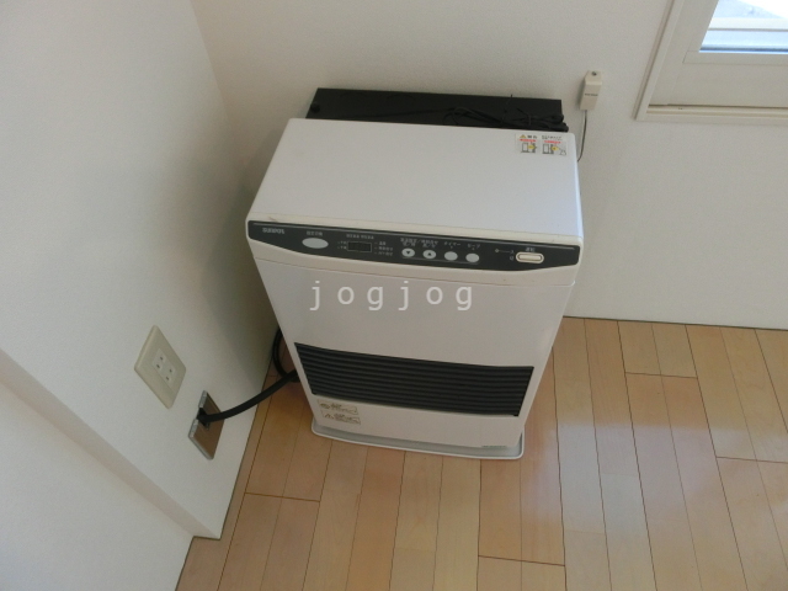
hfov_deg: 71.6
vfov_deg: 56.8
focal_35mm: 24
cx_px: 394
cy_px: 296
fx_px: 546
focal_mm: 4.24
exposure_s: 1/125
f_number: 3
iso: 250
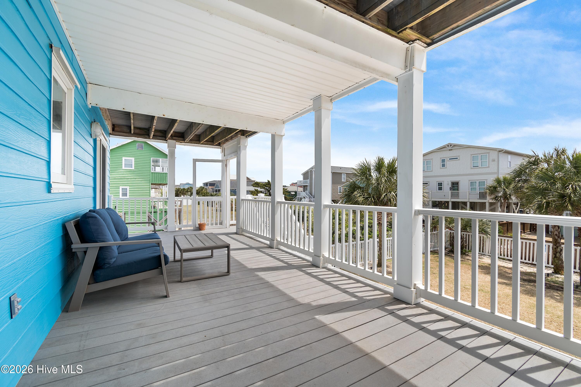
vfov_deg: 77.3
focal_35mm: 15
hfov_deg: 100.4
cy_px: 194
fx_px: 242
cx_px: 290
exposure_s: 1/125
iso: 100
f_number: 5.6
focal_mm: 10
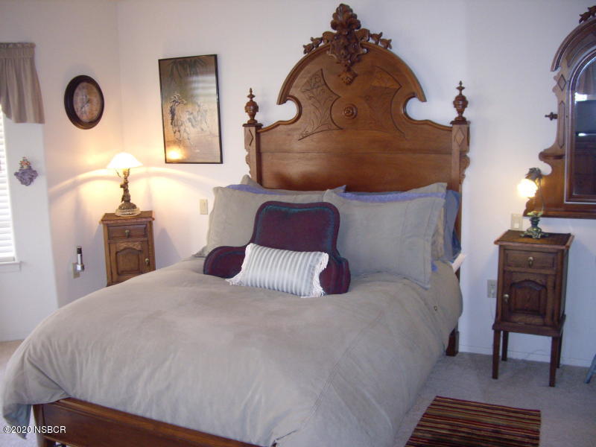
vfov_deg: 37.7
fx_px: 654
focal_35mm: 38
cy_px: 224
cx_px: 298
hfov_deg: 49.0
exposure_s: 1/40
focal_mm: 7.9
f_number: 2.8
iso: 400
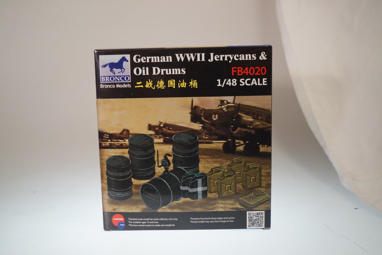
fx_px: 414
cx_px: 191
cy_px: 128
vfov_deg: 34.2
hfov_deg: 49.6
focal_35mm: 39
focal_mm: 26
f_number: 4.5
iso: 640
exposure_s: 1/160
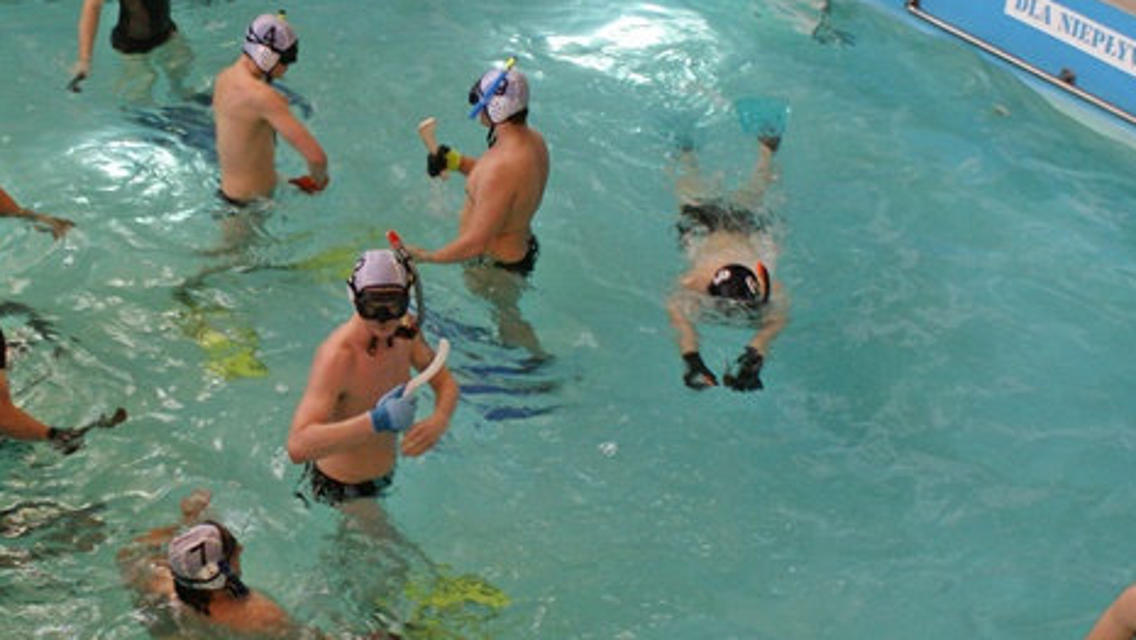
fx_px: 2381
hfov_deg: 26.6
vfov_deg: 15.3
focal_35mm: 79
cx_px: 352
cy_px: 375
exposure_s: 1/40
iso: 400
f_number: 4.5
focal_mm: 26
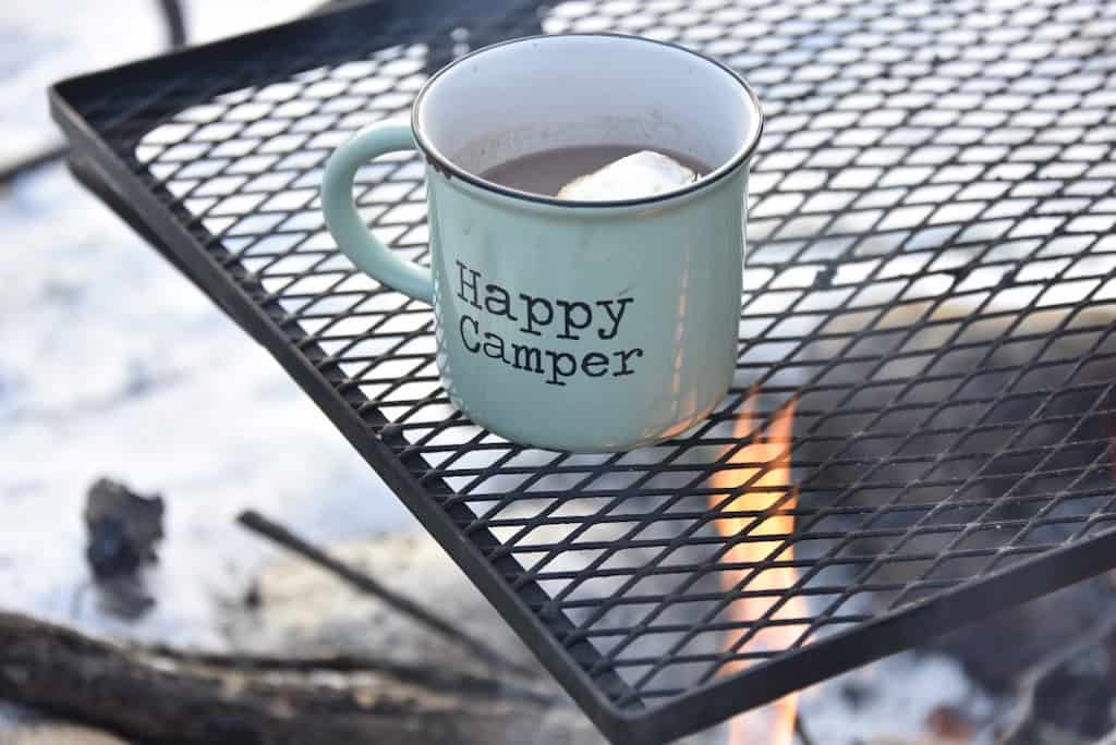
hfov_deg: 18.3
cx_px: 558
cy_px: 372
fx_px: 3474
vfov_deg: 12.2
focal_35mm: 112
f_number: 5.3
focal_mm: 112
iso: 160
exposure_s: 1/25
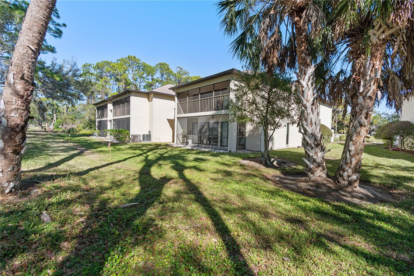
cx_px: 207
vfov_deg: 77.3
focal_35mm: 15
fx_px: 172
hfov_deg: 100.4
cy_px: 138
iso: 100
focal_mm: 10
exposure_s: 1/250
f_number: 7.1
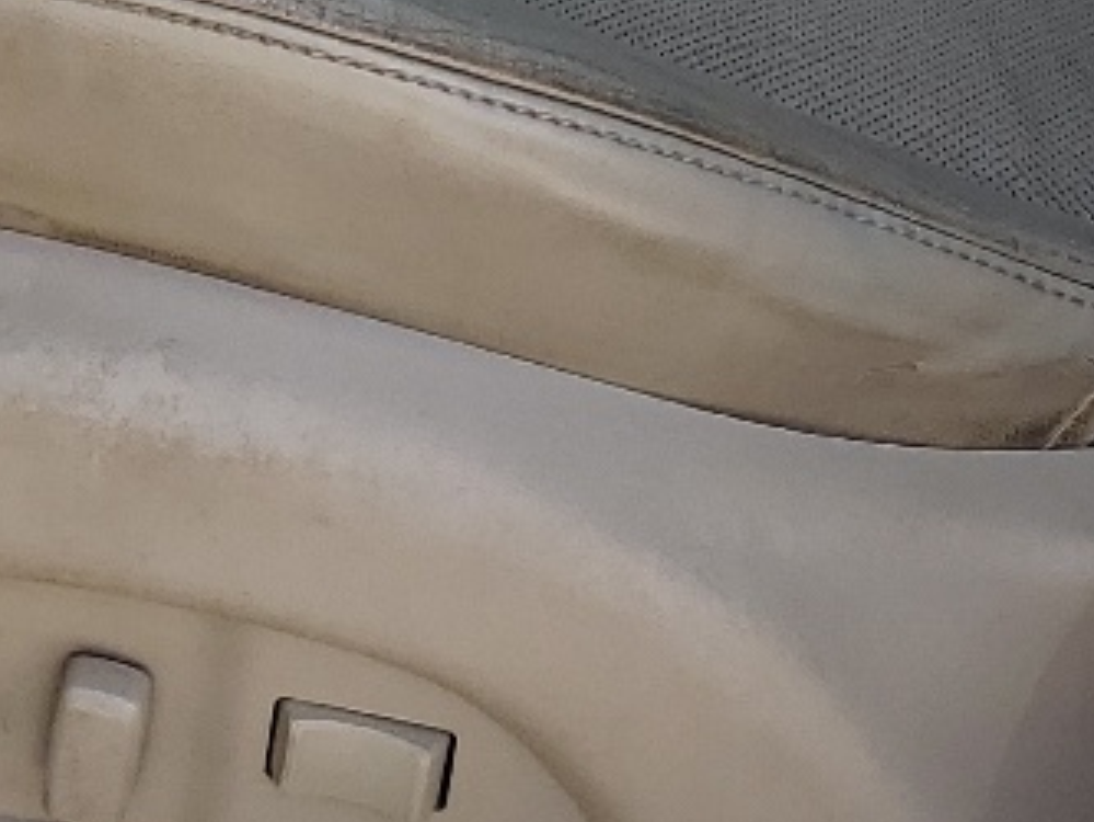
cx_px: 118
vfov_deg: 10.4
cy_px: -1075
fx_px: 3952
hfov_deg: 15.6
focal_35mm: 125
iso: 50
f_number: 1.5
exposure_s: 1/1111
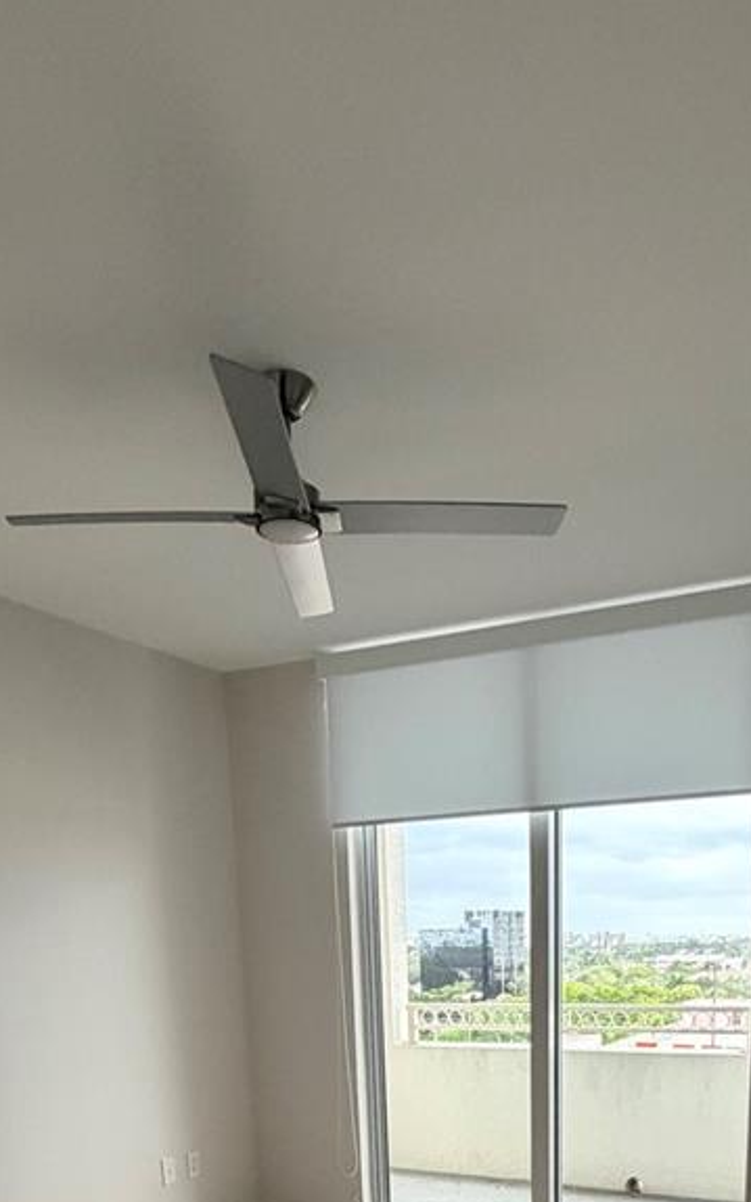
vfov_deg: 51.0
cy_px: 1166
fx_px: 1015
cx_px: 464
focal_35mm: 31
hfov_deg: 40.4
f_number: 2.2
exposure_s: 1/64
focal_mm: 2.22
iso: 320
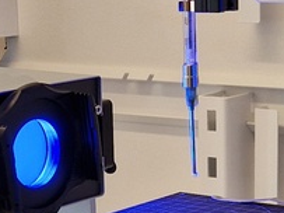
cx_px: 180
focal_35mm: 145
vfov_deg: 10.1
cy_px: 244
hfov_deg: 13.6
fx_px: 1189
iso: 64
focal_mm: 5.4
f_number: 1.8
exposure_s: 1/180
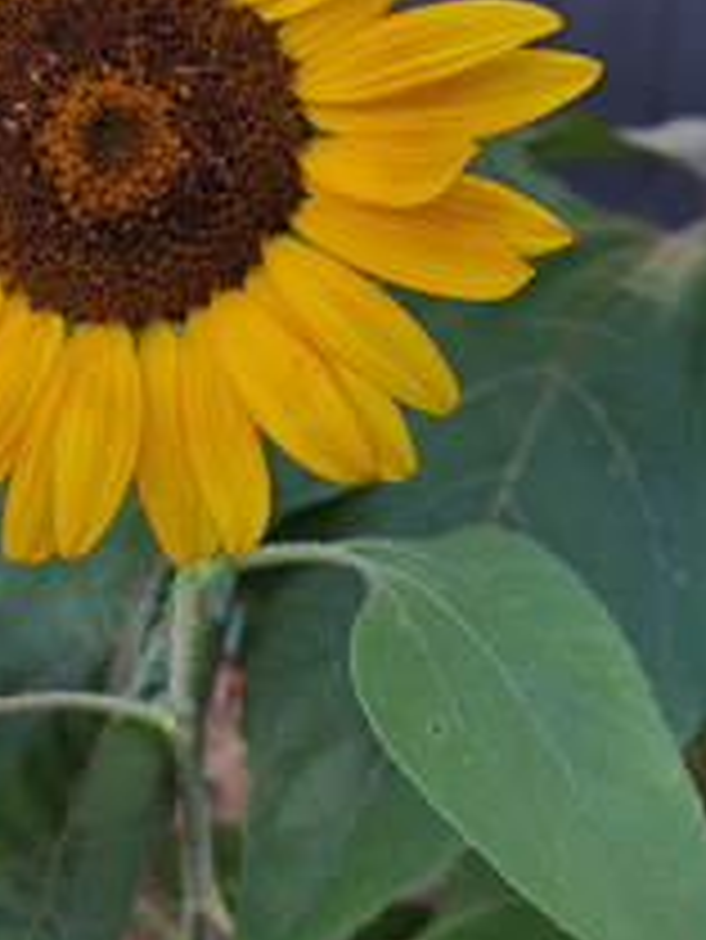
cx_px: 103
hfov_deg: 31.7
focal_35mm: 44
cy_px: 193
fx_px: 1195
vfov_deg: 41.2
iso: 50
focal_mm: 5.23
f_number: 1.8
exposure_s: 1/138
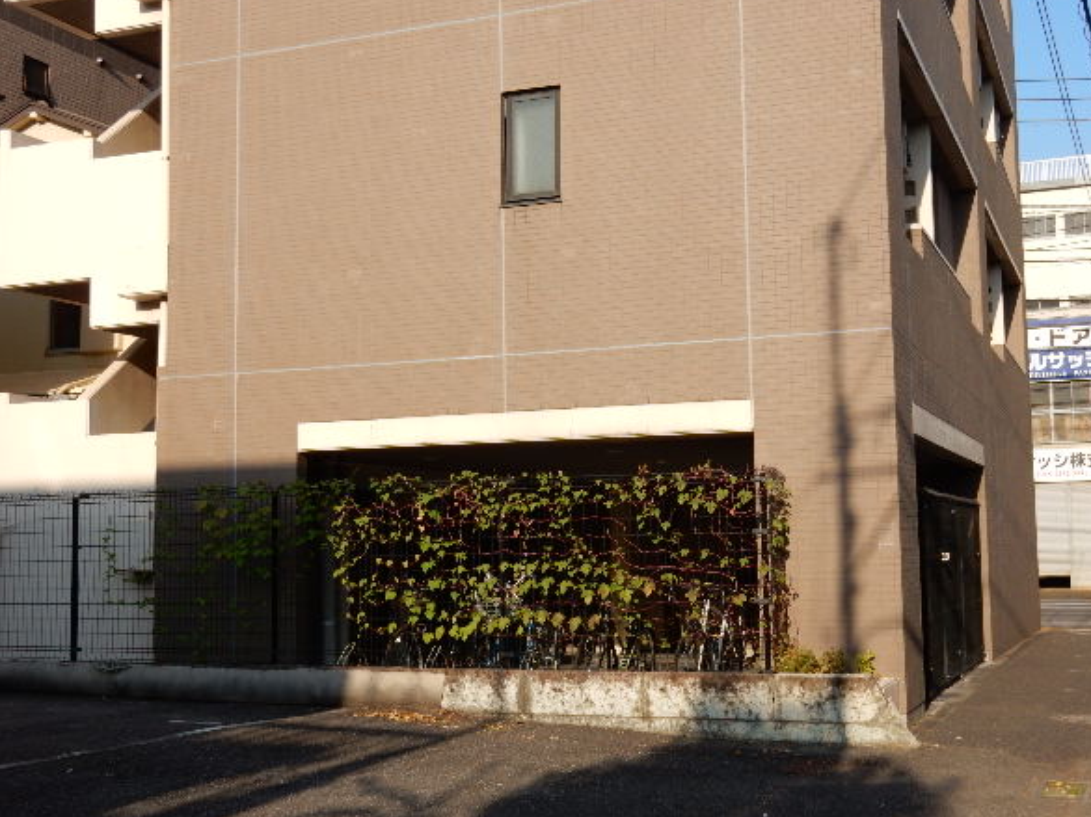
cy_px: 389
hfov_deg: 40.4
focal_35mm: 47
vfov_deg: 30.9
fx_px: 1481
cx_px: 594
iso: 125
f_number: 4.2
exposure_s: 1/800
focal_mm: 7.6
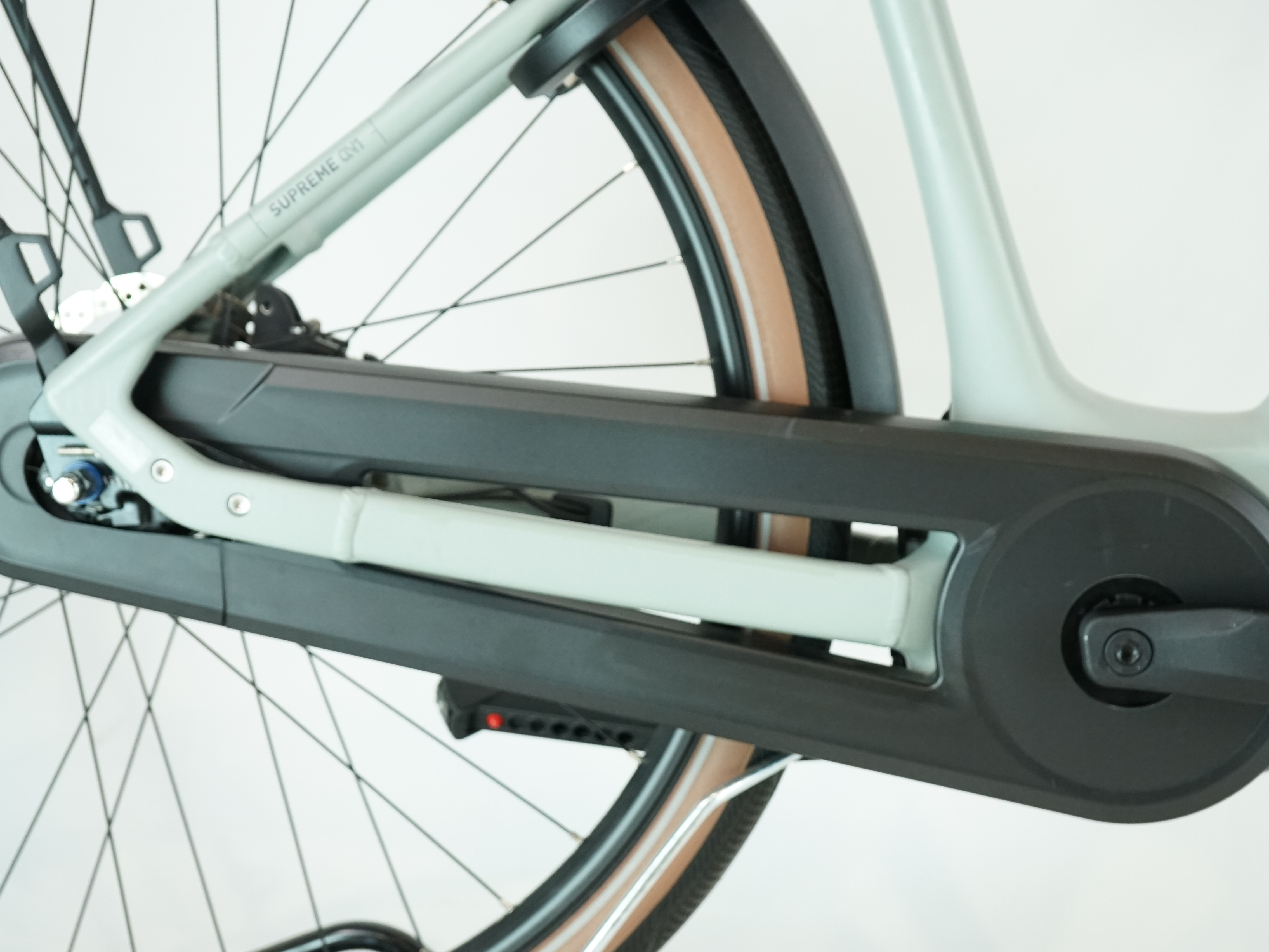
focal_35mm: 75
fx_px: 2750
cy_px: 520
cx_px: 736
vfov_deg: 19.6
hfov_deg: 26.0
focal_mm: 59
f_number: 5.6
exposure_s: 1/200
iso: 2000
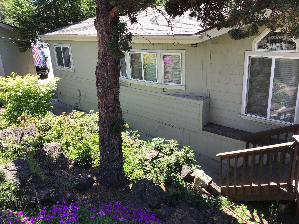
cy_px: 112
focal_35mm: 31
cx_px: 150
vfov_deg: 45.4
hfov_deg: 58.4
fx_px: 268
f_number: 2.4
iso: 25
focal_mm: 3.3
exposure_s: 1/227
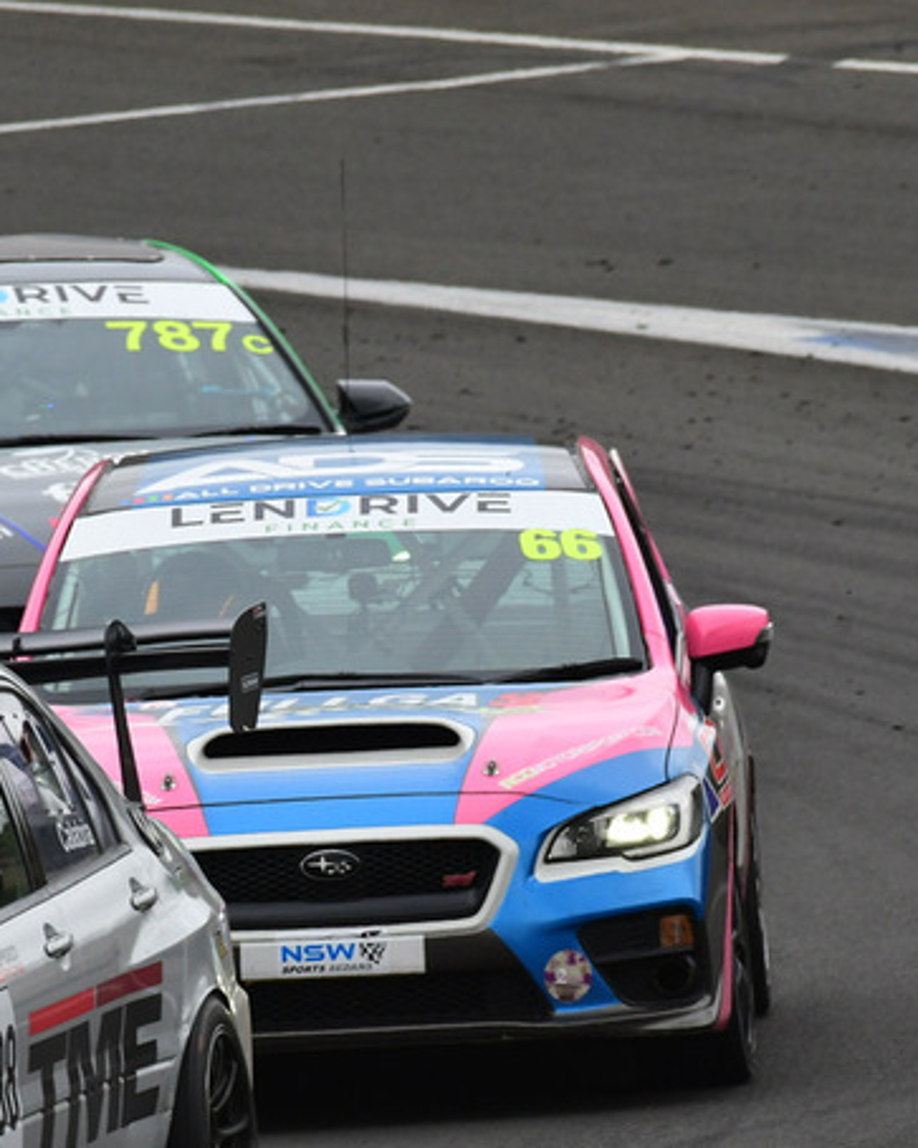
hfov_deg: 1.2
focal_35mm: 1240
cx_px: 319
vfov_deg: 1.6
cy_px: 663
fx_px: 42126
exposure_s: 1/640
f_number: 11
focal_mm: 500
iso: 800
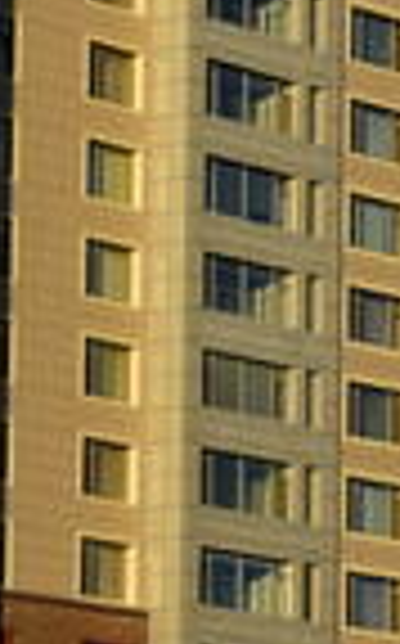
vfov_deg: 6.6
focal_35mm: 316
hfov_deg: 3.8
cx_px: 1897
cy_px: 477
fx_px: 5528
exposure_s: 1/400
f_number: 10
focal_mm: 34
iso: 200
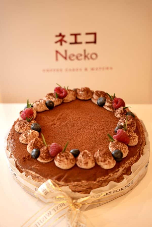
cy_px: 114
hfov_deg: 19.5
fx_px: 443
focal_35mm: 70
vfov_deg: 28.8
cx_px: 76
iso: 800
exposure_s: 1/100
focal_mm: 70
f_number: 3.2
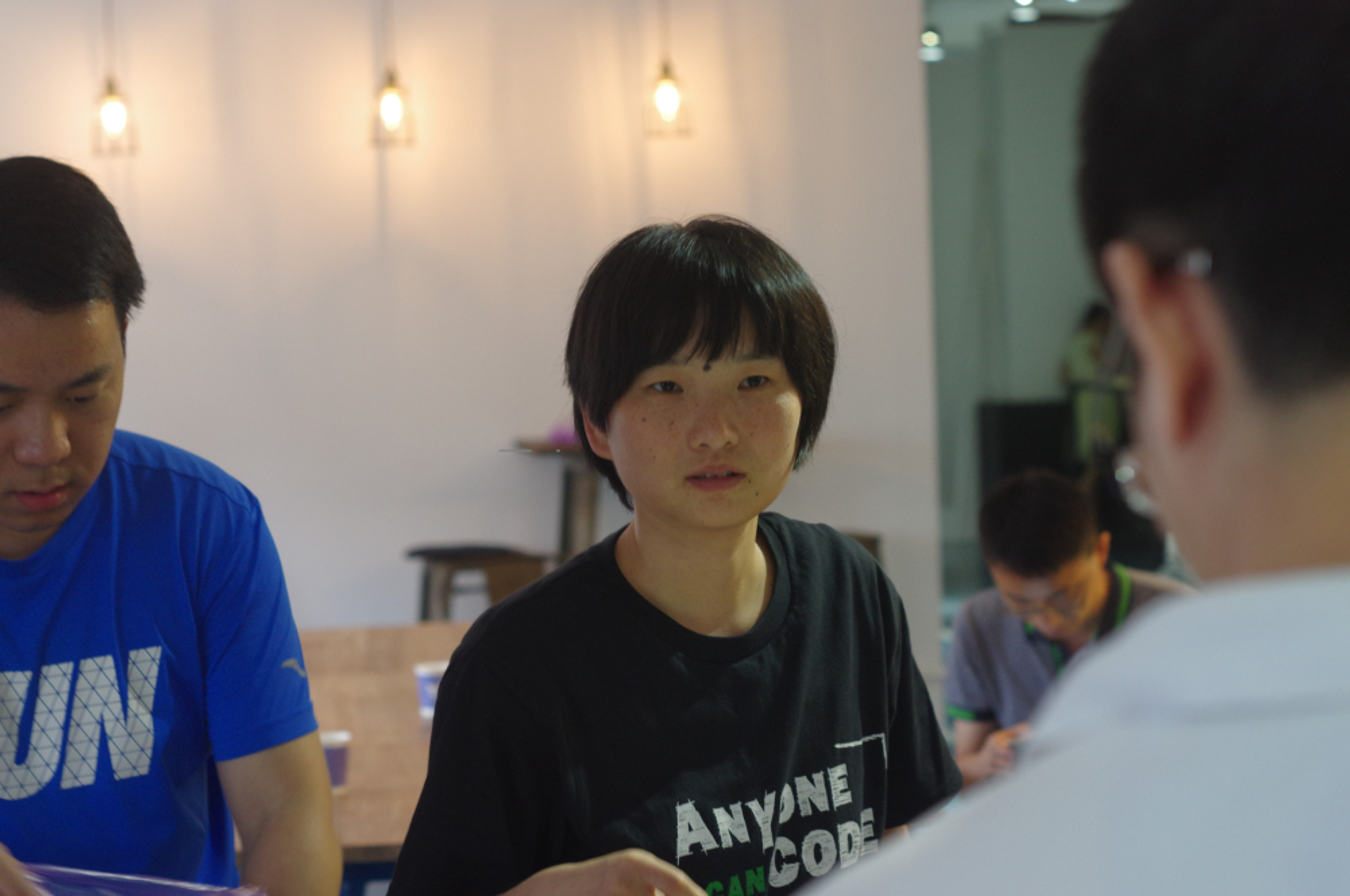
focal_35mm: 75
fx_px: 2809
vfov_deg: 18.1
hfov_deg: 27.0
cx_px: 675
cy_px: 448
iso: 800
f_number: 1.4
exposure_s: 1/30
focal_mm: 50
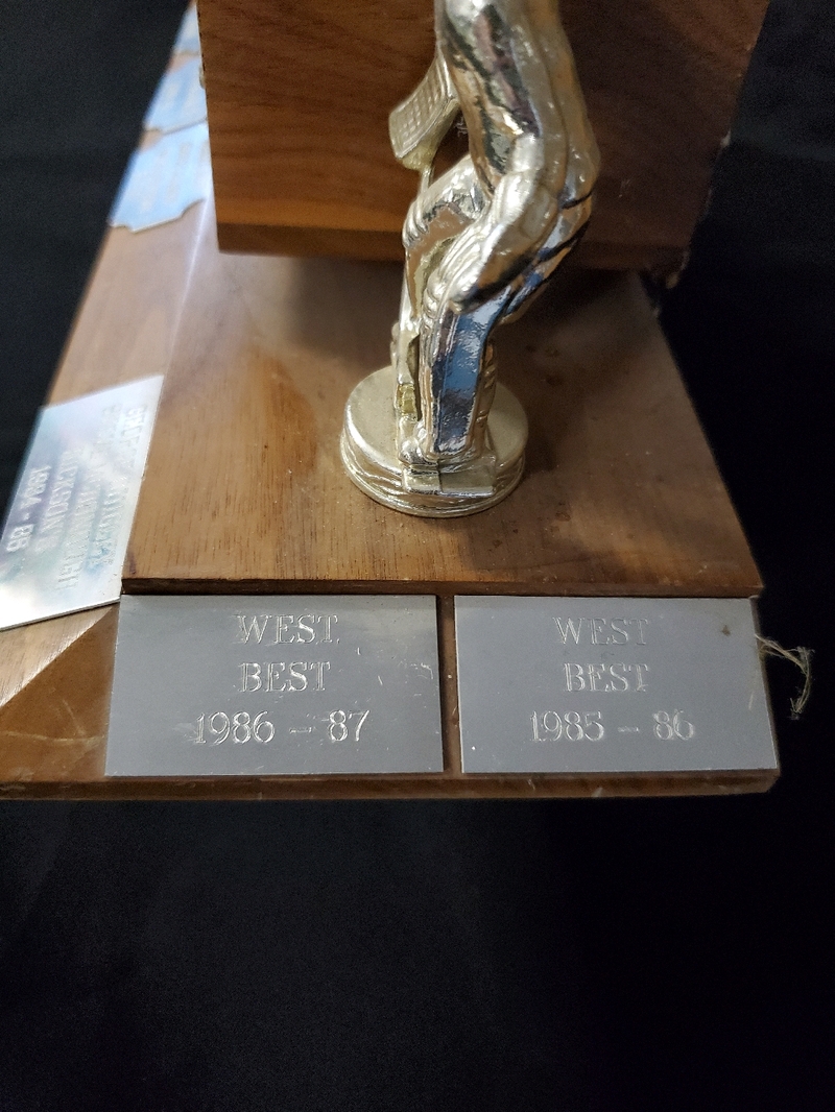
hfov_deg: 53.1
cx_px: 418
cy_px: 556
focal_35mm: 26
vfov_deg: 67.3
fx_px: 836
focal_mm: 4.3
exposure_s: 1/40
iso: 640
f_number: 1.5
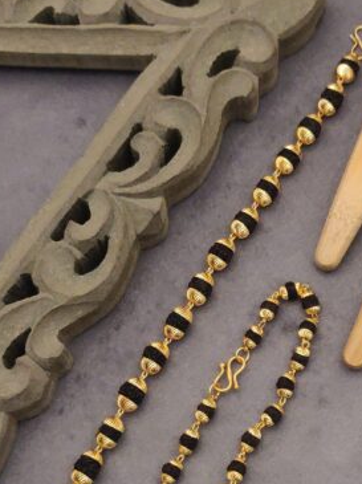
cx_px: 199
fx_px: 447
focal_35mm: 32
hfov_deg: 44.0
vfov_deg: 56.3
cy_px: 295
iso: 2000
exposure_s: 1/17
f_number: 1.7
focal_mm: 4.25
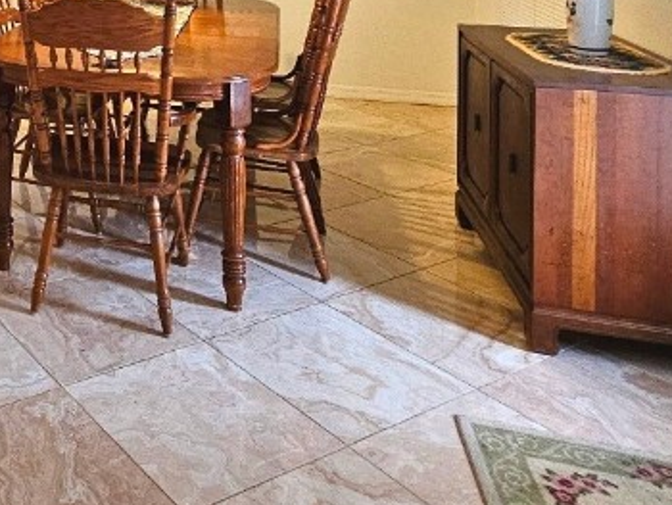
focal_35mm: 38
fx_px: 738
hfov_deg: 40.8
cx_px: -42
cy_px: -117
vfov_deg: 31.1
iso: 250
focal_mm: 2.2
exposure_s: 1/60.2
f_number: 2.2
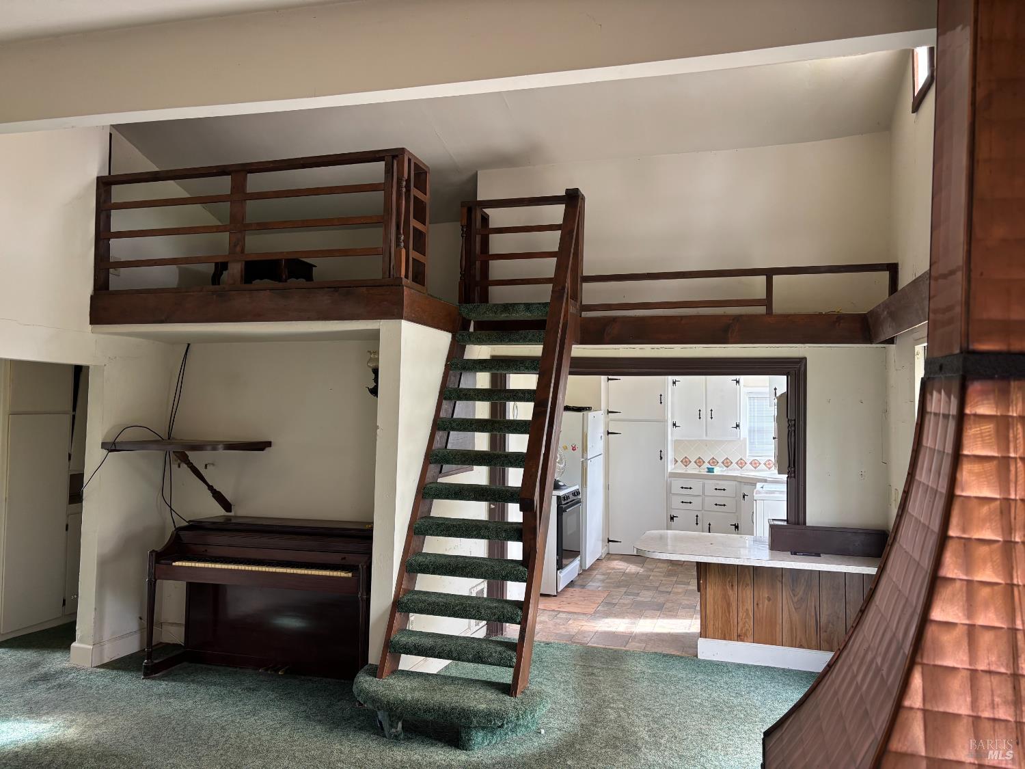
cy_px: 384
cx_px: 512
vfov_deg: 53.1
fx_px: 770
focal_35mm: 26
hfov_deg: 67.3
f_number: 1.6
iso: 125
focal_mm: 5.96
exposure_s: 1/93
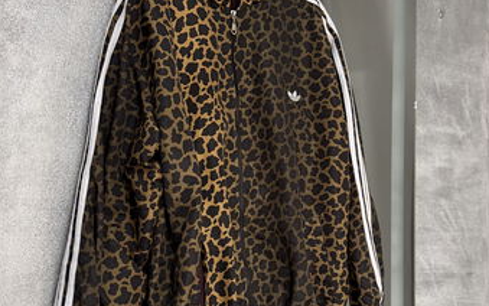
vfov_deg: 31.8
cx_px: 239
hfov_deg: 49.3
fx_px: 533
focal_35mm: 40
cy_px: 196
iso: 250
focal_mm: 6.76
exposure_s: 1/50
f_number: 1.78
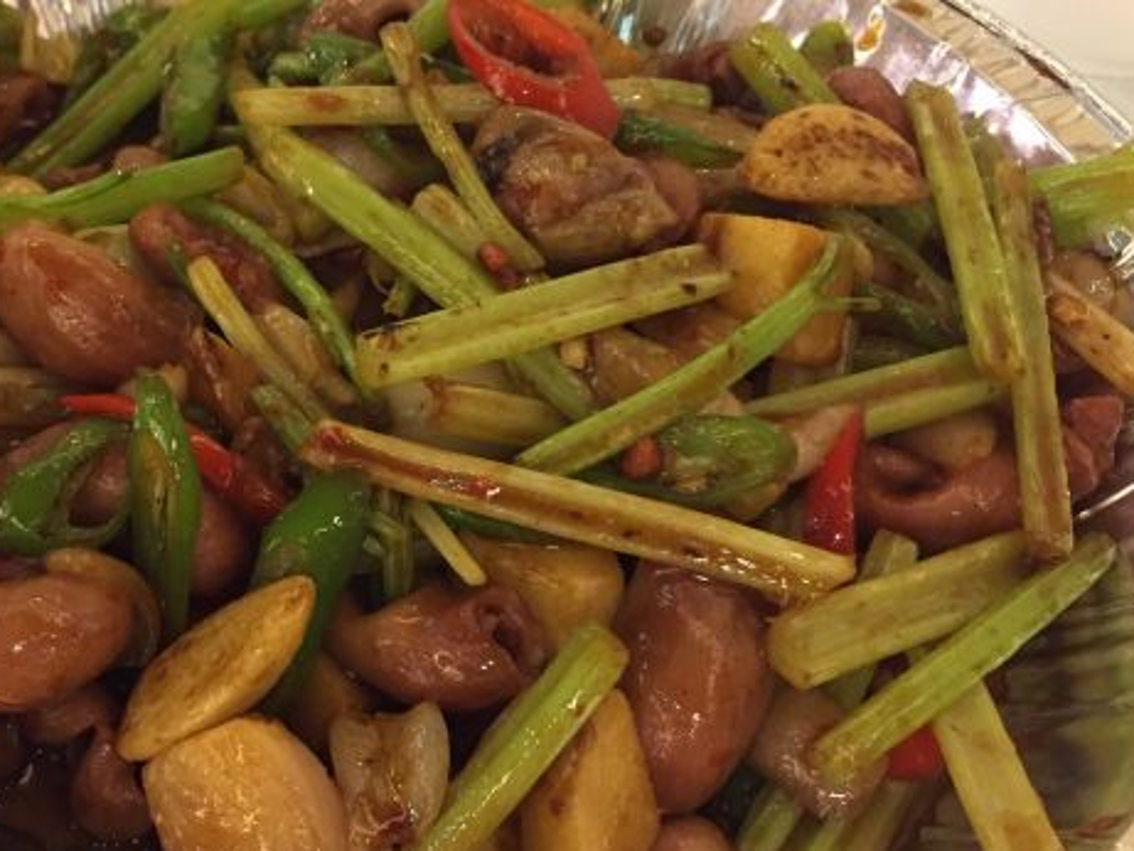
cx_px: 317
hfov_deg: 41.9
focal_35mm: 44
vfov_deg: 32.9
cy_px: 410
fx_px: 1442
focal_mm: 4.15
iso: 250
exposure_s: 1/17
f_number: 2.2
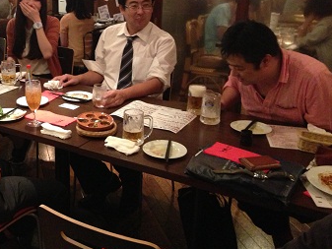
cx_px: 93
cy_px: 89
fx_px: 461
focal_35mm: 48
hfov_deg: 38.8
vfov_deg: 30.1
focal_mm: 4.13
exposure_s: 1/15
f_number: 2.4
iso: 640
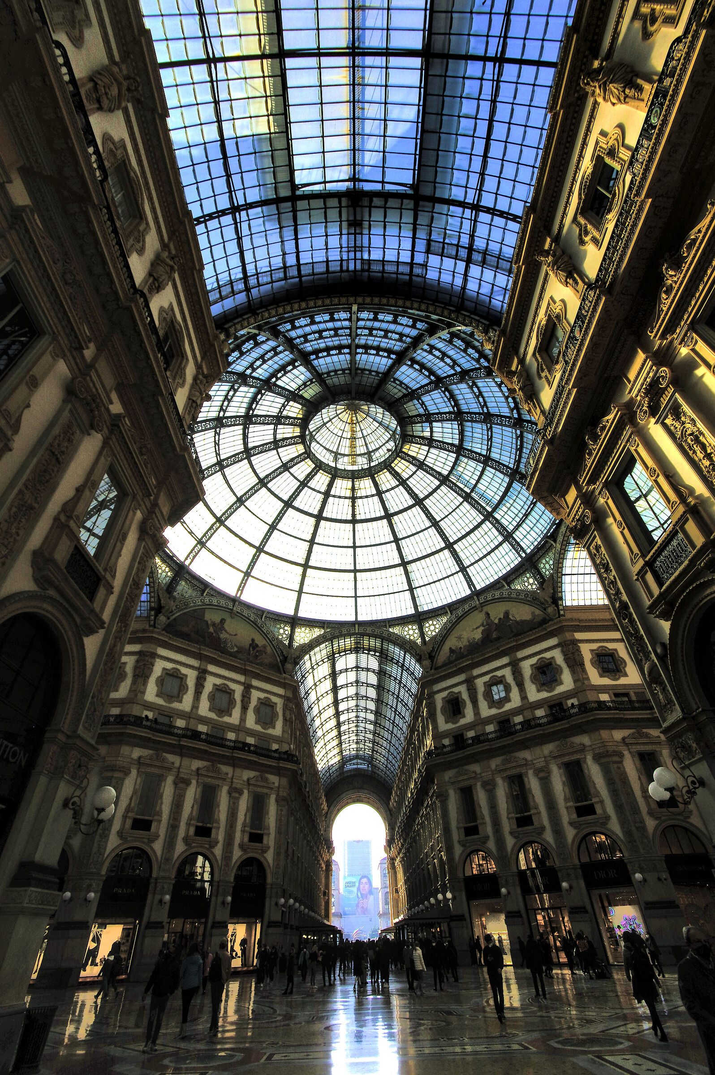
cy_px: 538
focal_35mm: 15
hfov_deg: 77.2
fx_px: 448
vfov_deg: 100.4
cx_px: 358
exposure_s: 1/400
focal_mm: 10
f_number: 8
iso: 200
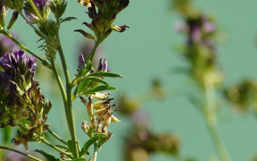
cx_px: 177
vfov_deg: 1.3
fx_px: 7054
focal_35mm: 1007
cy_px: -21
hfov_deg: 2.1
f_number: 8
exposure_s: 1/2000
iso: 1000
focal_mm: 300
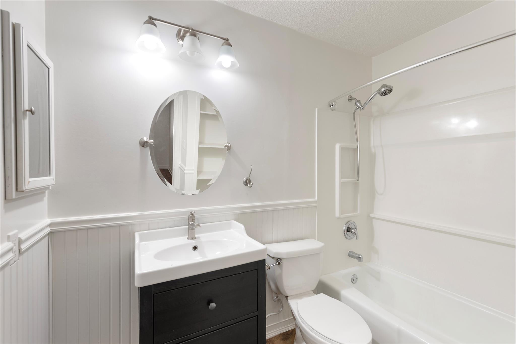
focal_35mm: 16
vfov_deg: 73.8
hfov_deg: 96.7
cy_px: 172
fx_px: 229
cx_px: 258
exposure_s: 1/1.25
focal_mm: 16
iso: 400
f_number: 8
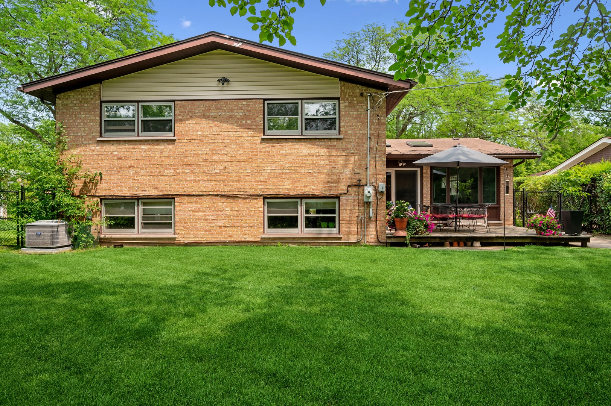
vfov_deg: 58.3
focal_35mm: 22
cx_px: 306
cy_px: 203
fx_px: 365
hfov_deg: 79.9
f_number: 8
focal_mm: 21.5
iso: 200
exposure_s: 1/90
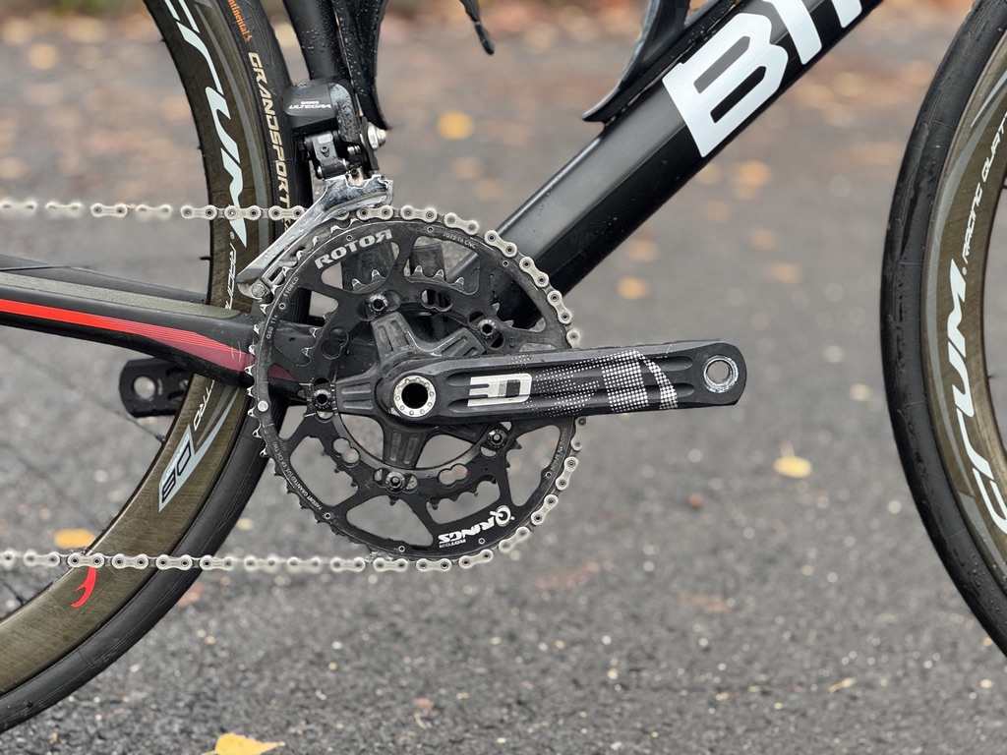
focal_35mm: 77
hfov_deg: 25.3
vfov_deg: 19.1
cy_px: 378
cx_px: 504
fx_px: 2240
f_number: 2.8
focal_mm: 9
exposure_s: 1/60
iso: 250
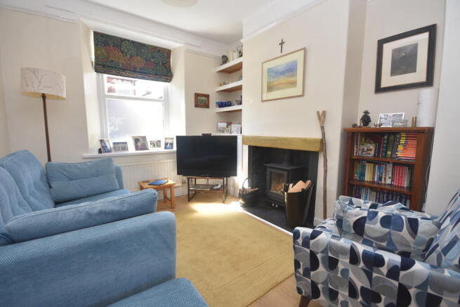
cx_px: 230
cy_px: 154
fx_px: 192
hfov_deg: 100.4
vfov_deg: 77.4
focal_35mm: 15
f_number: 4
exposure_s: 1/60
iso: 200
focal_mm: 10
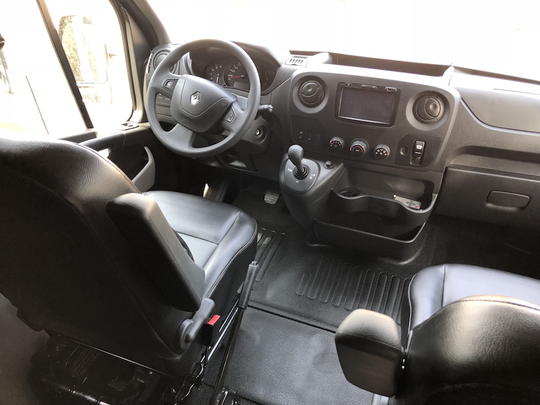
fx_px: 437
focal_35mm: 28
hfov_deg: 63.4
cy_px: 202
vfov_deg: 49.7
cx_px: 270
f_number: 1.8
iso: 32
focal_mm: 4
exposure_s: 1/30
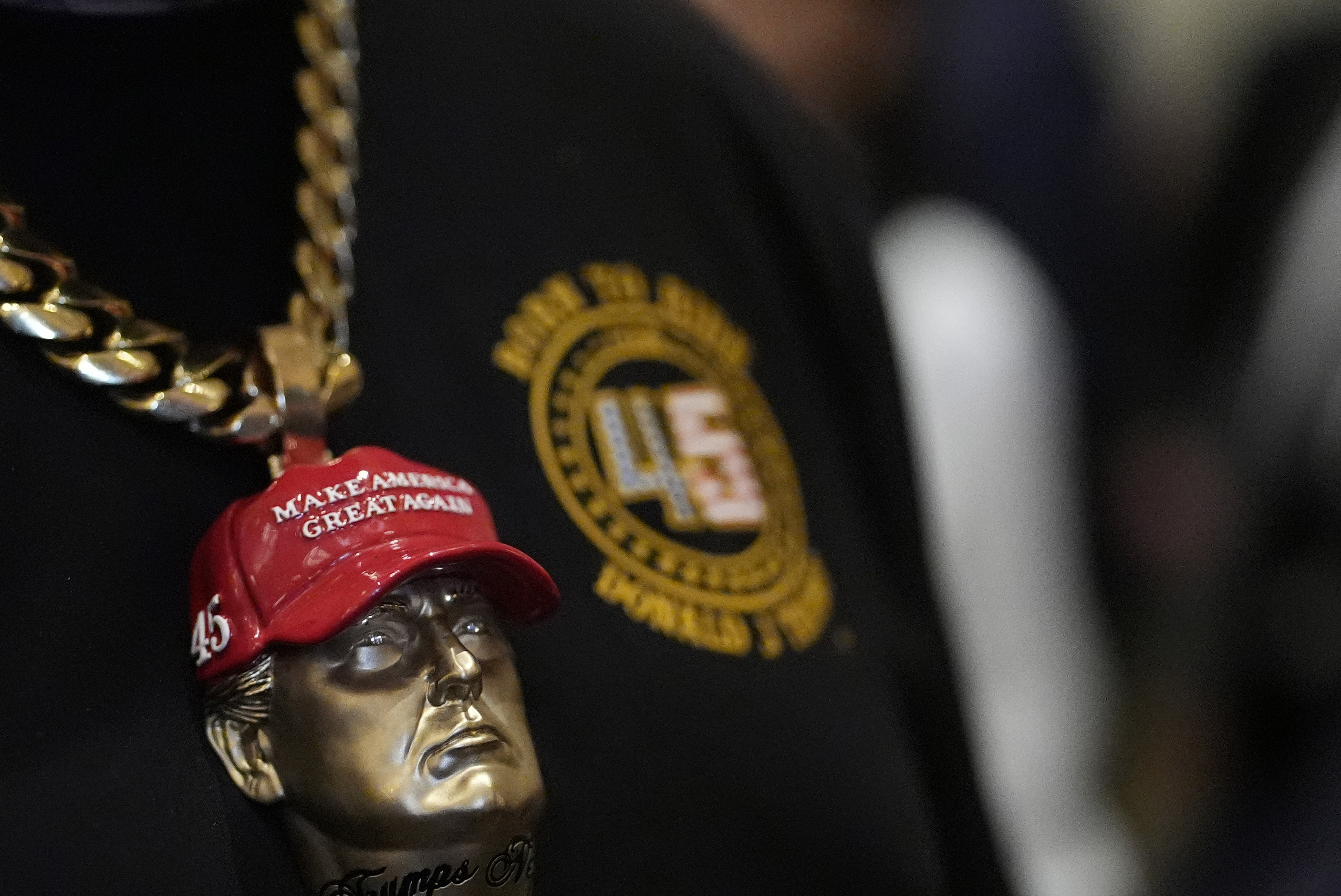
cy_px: 504
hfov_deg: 19.4
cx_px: 453
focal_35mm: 105
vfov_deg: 13.1
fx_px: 3915
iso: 6400
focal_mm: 50
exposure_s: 1/2500
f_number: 1.2
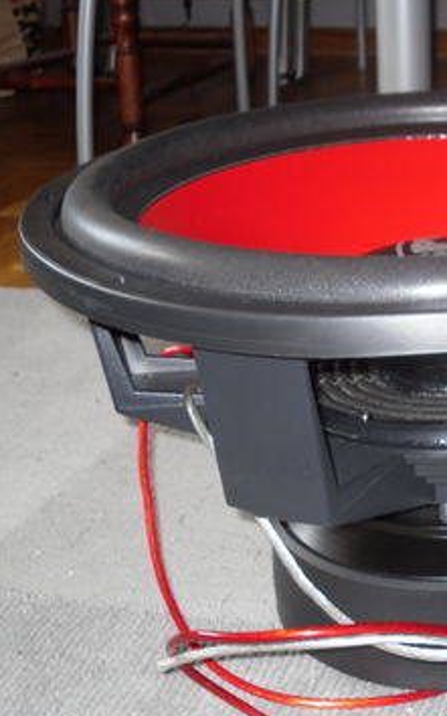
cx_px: 449
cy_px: 402
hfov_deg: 18.9
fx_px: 1307
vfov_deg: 30.6
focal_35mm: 67
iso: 80
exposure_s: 1/45
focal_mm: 6.3
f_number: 3
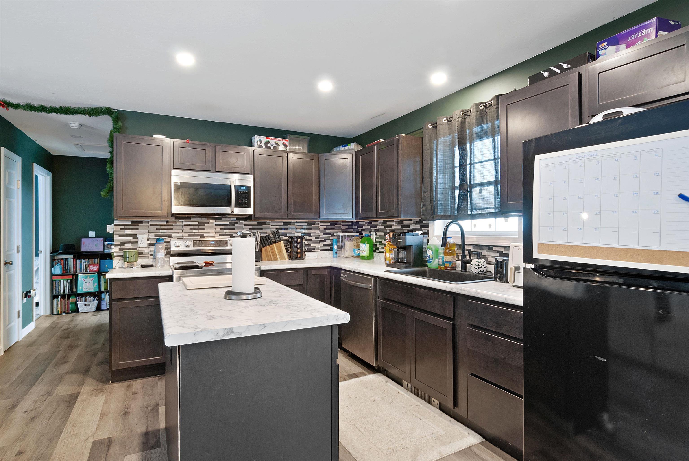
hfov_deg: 89.9
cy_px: 230
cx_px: 344
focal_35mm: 18
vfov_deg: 67.5
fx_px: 345
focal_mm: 12
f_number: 10
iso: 200
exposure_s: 2.2
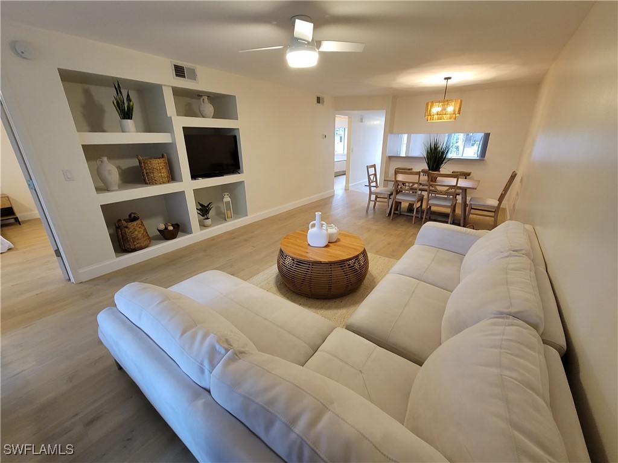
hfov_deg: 106.2
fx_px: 232
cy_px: 232
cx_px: 309
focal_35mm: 13
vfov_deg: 89.9
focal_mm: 2.2
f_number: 2.2
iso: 320
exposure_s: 1/30
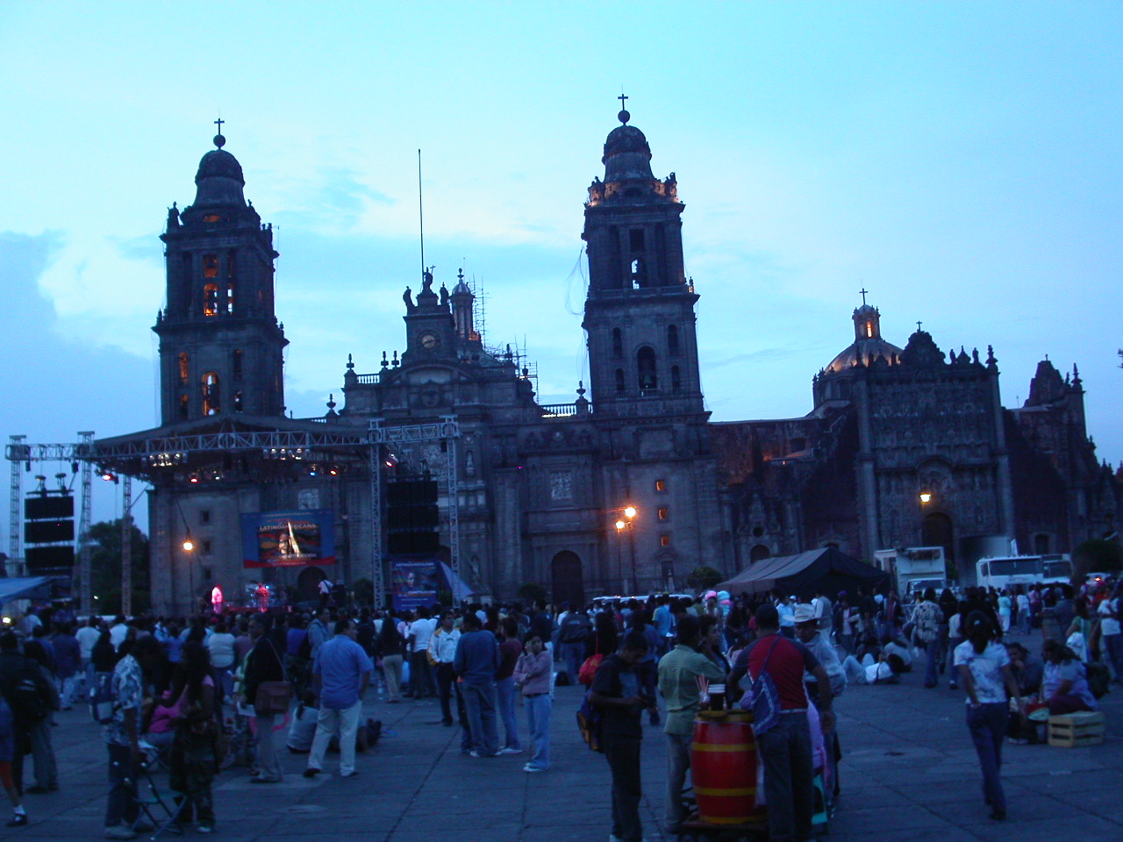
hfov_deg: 49.0
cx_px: 562
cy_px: 421
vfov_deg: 37.7
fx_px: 1233
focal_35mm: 38
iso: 195
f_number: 2.8
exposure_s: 1/30
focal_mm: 7.8
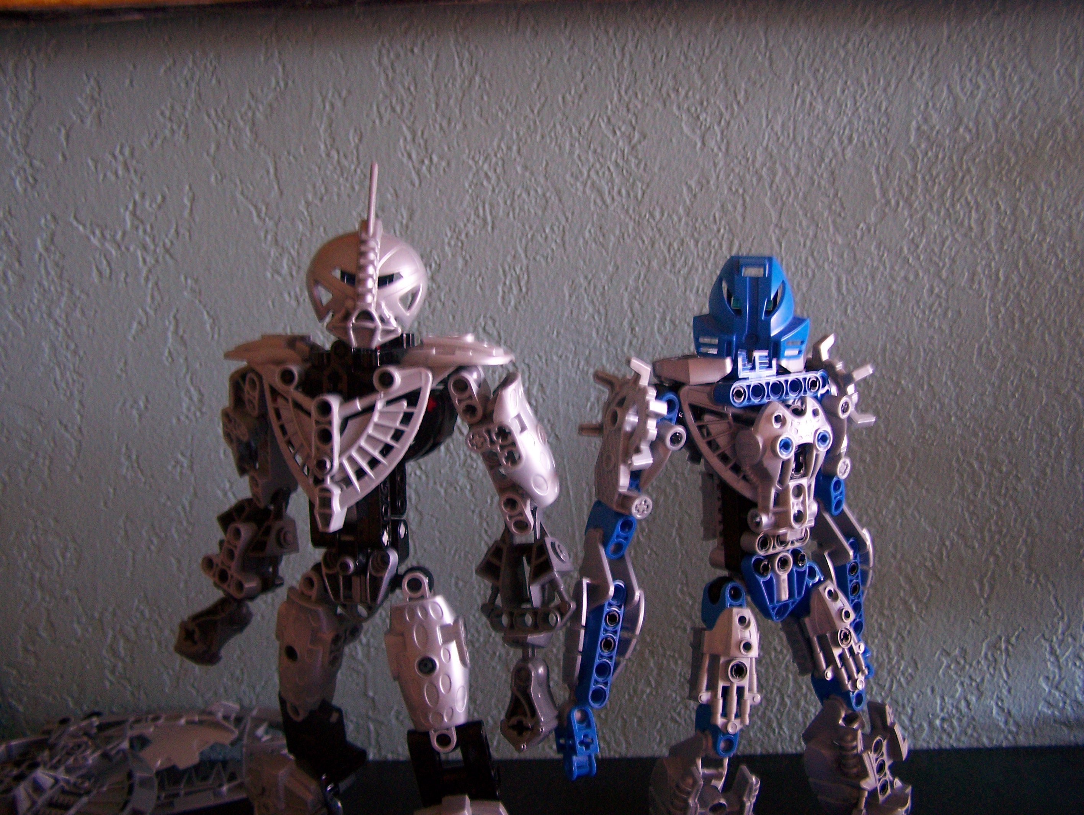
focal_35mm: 38
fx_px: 1191
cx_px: 542
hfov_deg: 48.9
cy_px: 408
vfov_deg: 37.8
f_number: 2.8
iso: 160
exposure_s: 1/8
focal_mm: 6.3
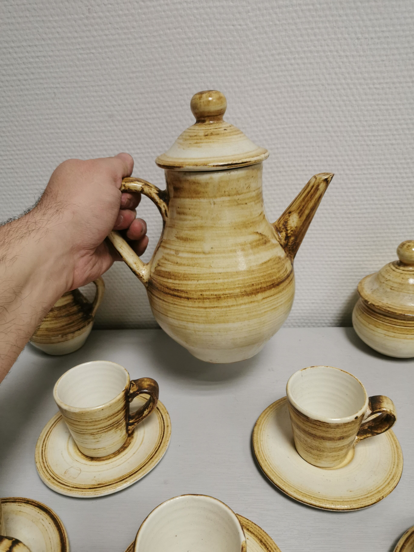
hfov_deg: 51.4
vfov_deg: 65.3
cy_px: 276
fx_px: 431
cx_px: 207
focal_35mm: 27
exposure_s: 1/100
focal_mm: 5.58
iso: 160
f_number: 1.8
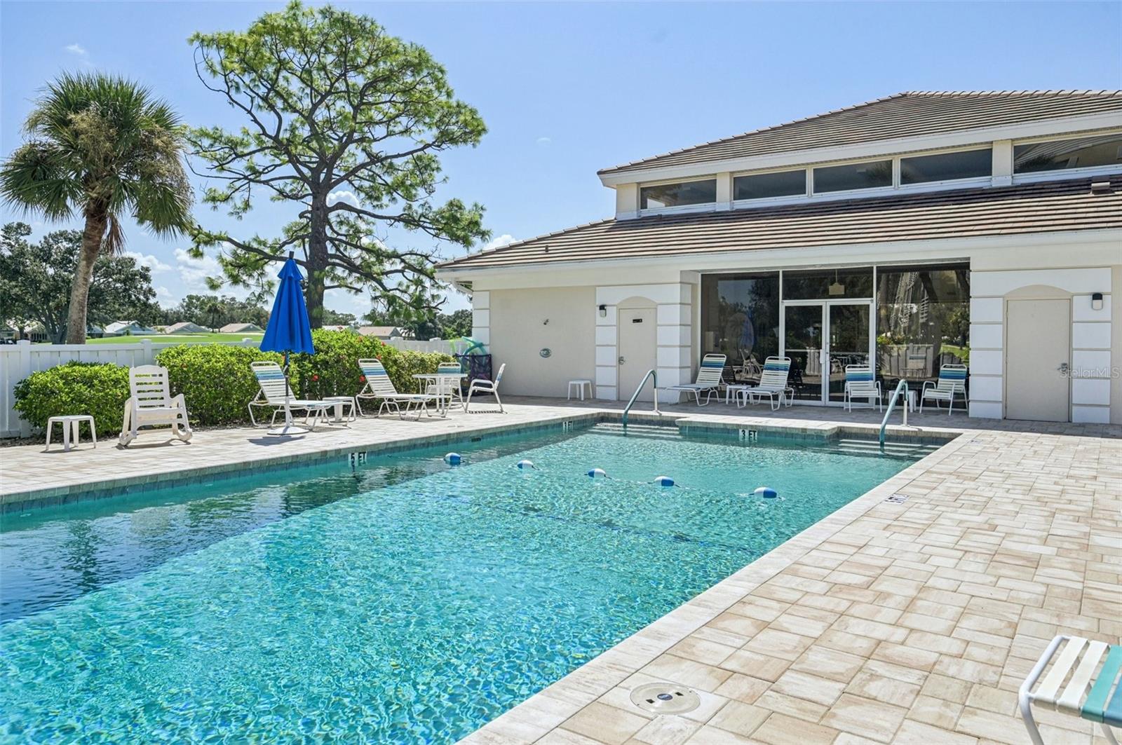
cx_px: 561
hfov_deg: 71.6
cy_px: 372
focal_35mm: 25
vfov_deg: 51.2
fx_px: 778
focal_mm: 25
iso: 400
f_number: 8
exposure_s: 1/2000
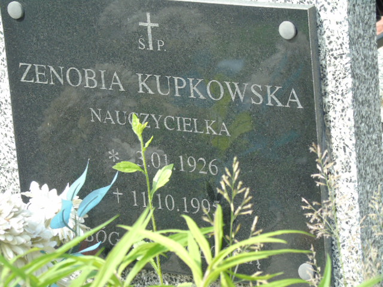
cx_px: 192
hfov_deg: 9.3
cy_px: 144
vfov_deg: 7.0
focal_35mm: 212
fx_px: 2346
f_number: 4.7
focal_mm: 38
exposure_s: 1/125
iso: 100
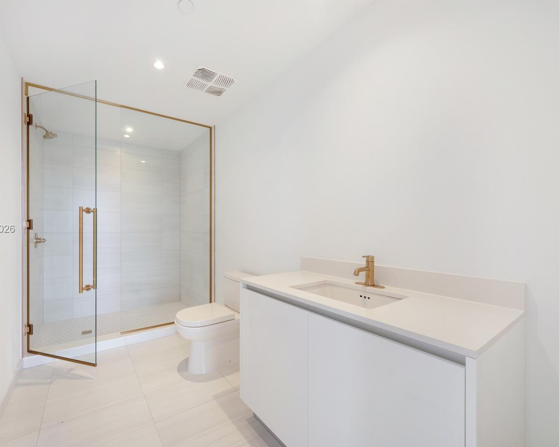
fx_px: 232
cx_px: 227
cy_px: 229
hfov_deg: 99.5
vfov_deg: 87.9
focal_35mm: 14
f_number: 8
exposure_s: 1/1.25
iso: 100
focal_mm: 12
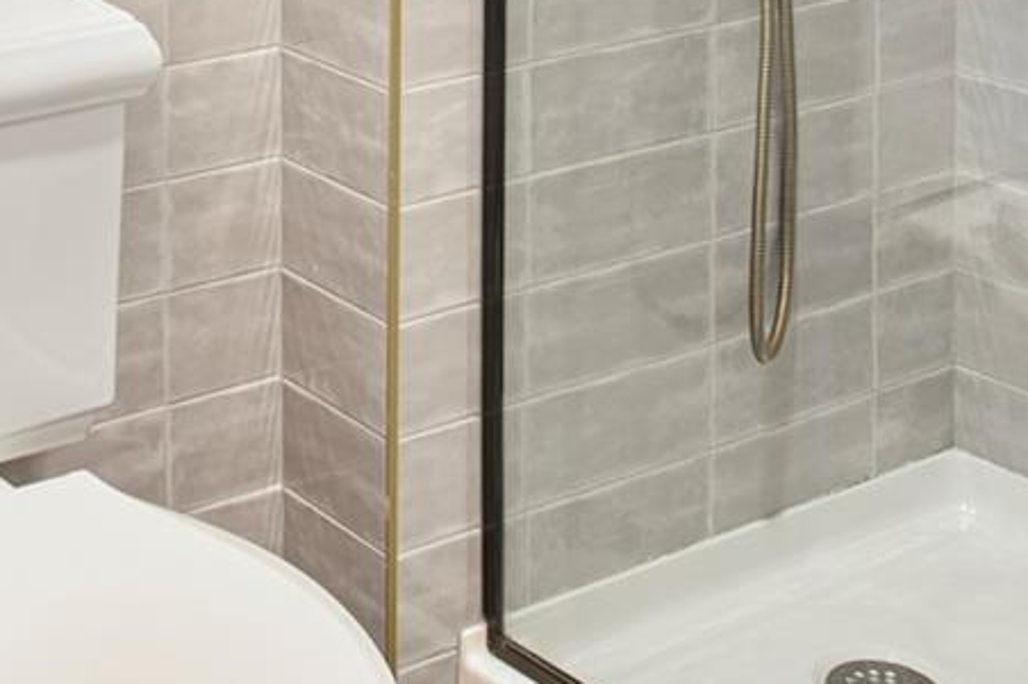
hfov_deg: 25.2
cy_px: -481
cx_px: 30
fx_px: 2198
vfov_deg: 15.6
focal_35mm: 77
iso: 200
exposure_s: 1.3
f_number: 6.3
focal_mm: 17
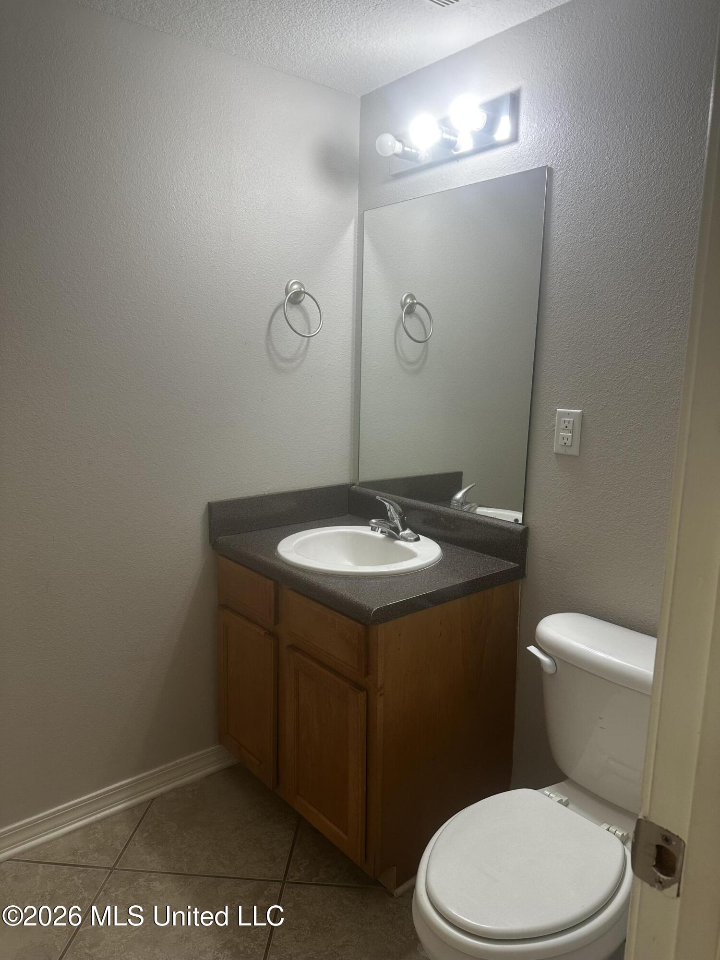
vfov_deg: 71.6
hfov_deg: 56.8
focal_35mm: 24
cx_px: 360
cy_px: 480
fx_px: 666
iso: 100
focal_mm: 6.86
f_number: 1.78
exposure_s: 1/120
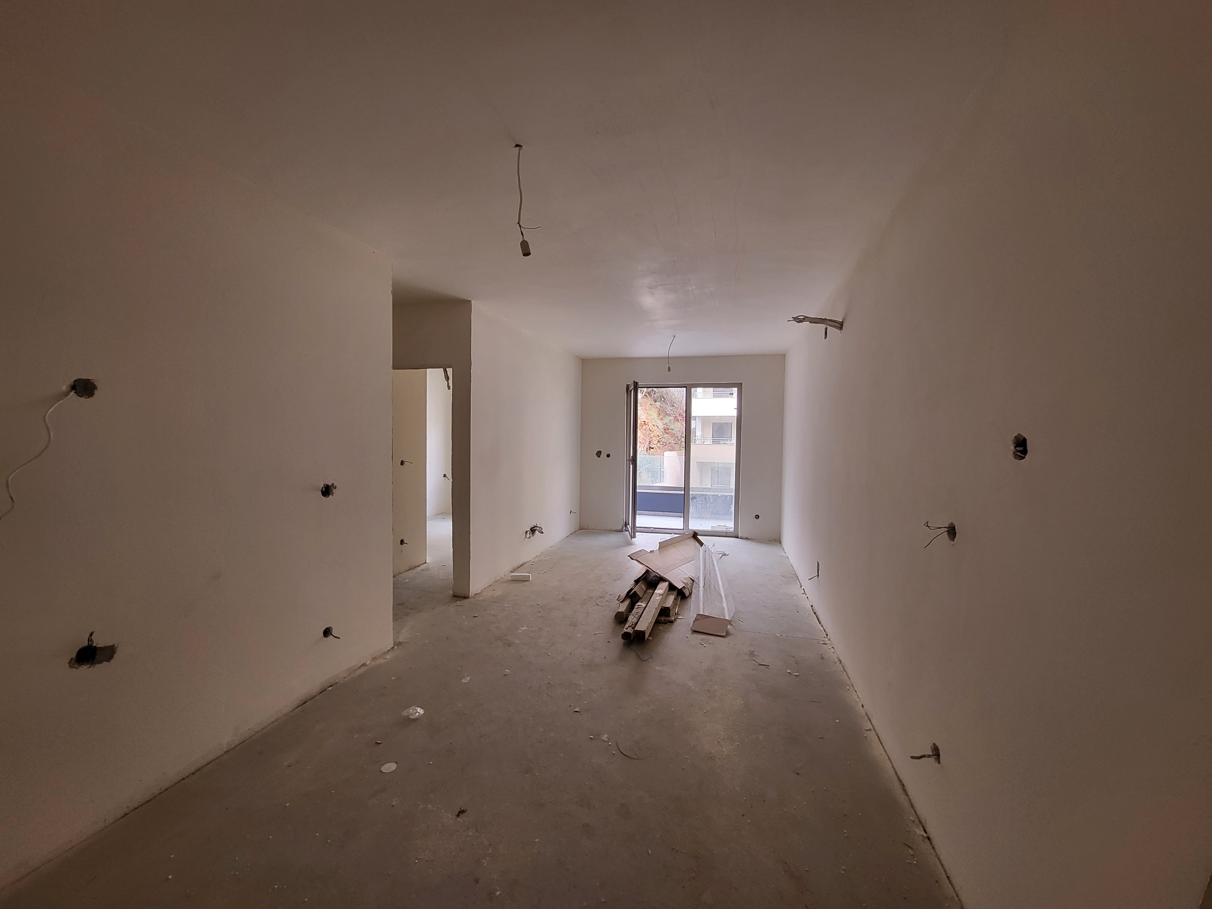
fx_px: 455
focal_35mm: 13
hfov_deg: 106.2
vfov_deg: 89.9
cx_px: 606
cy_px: 454
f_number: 2.2
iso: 80
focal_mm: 1.74
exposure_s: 1/50
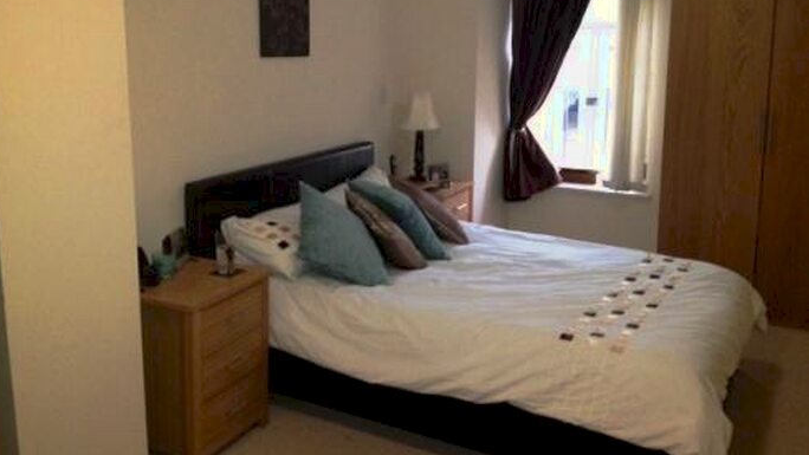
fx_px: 837
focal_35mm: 39
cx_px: 397
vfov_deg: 30.3
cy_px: 160
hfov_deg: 51.6
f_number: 2.4
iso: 320
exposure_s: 1/20
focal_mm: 4.28
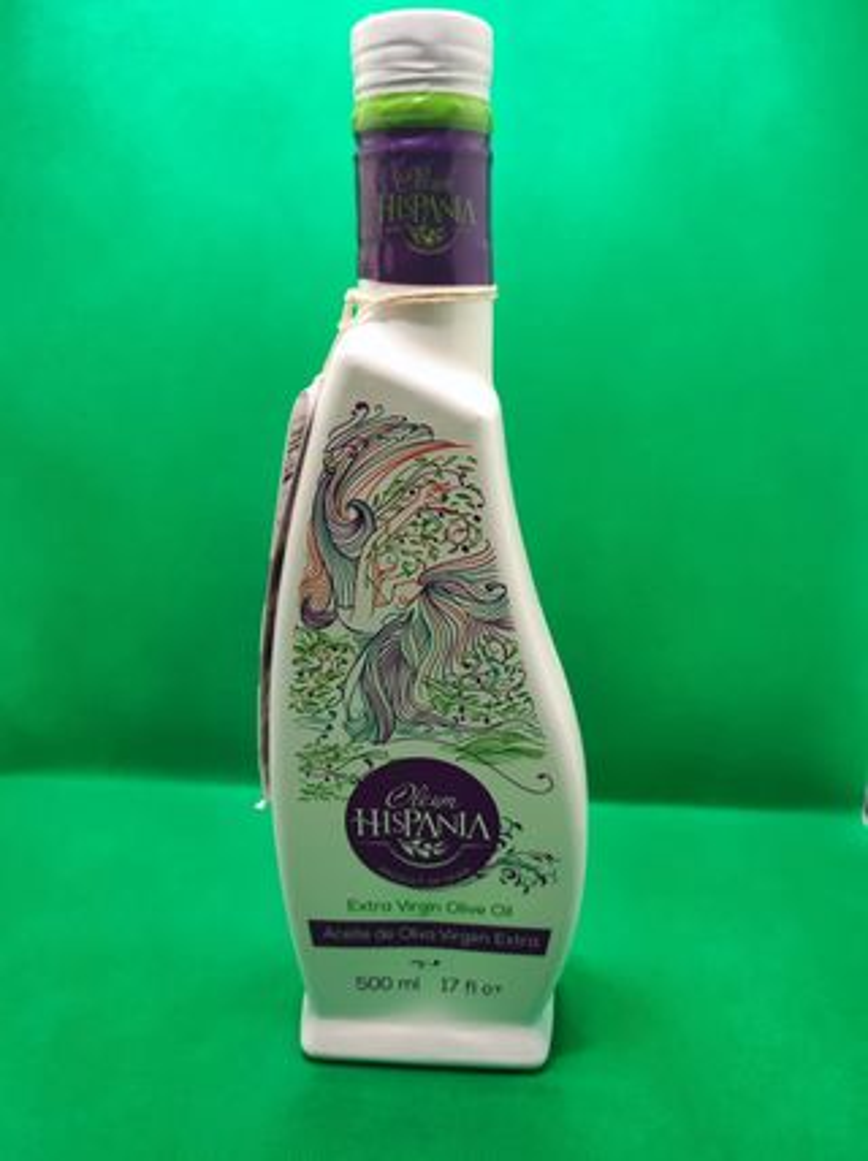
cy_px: 580
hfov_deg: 54.8
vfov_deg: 69.5
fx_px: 838
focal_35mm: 25
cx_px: 434
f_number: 1.79
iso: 182
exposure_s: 1/100
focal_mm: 4.7
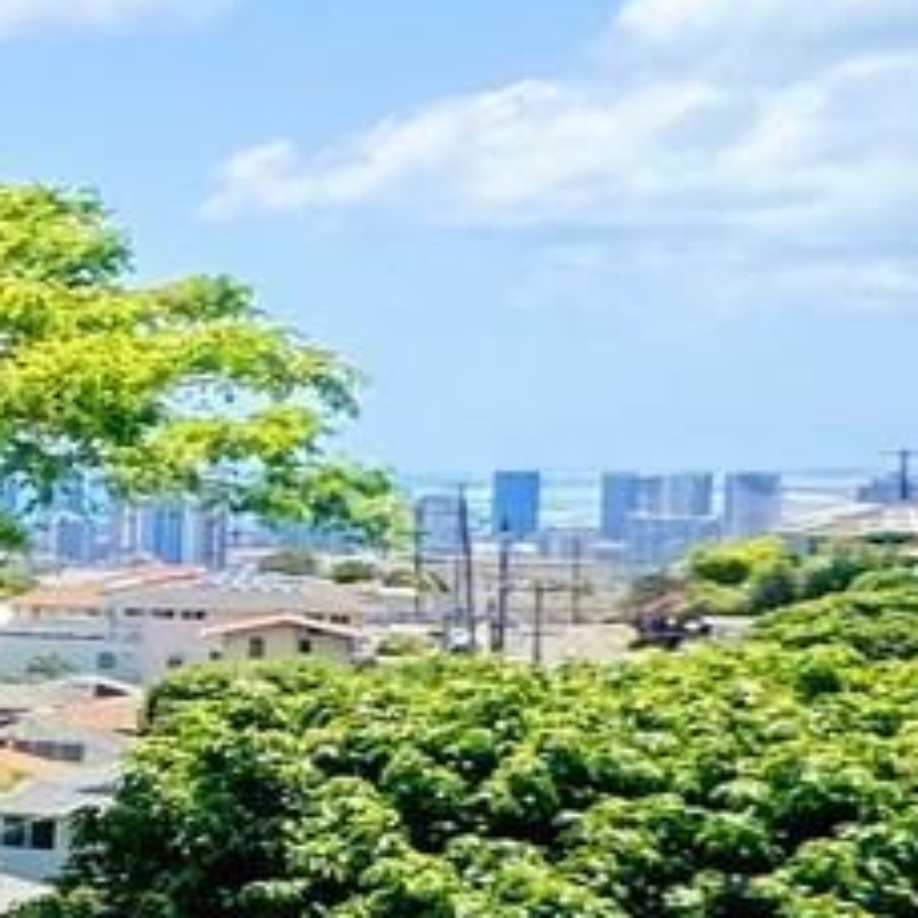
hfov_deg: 10.1
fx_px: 2610
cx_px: -2150
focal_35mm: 87
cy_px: 564
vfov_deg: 19.9
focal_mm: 2.22
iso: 50
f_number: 2.2
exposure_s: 1/1221
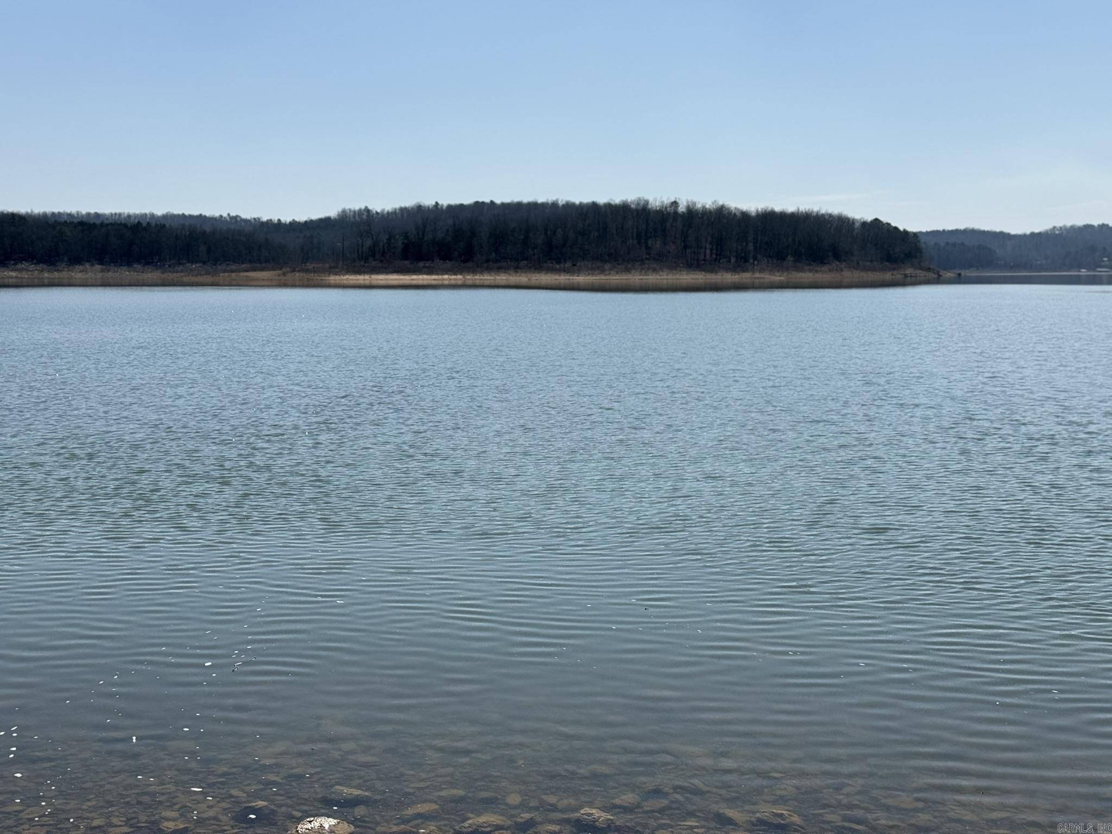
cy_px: 417
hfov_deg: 39.7
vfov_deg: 30.3
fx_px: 1542
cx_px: 556
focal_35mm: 48
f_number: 1.78
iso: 64
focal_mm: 6.76
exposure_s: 1/11364
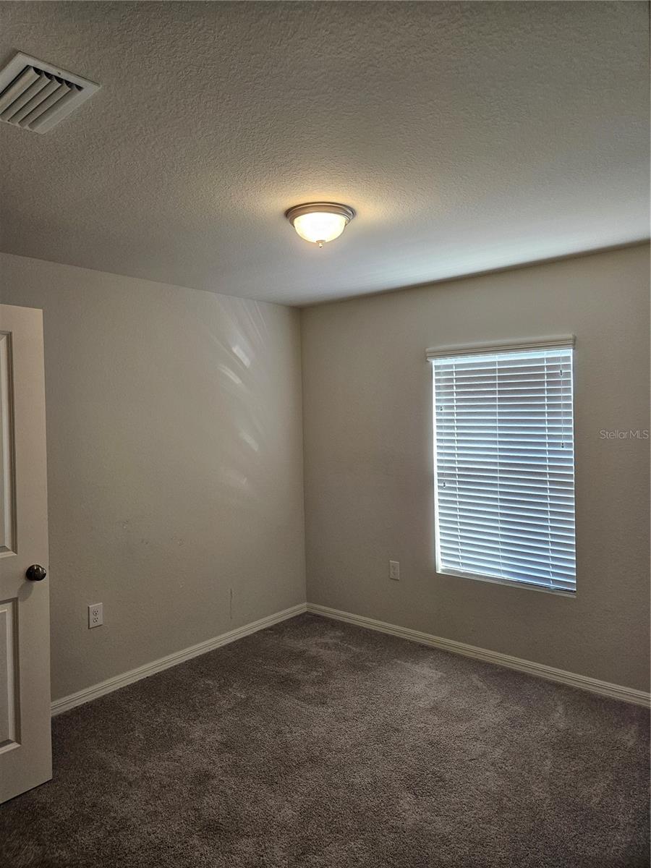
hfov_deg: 58.9
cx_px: 326
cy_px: 434
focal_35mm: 23
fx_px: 577
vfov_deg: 73.9
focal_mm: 5.4
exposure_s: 1/120
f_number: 1.8
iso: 200
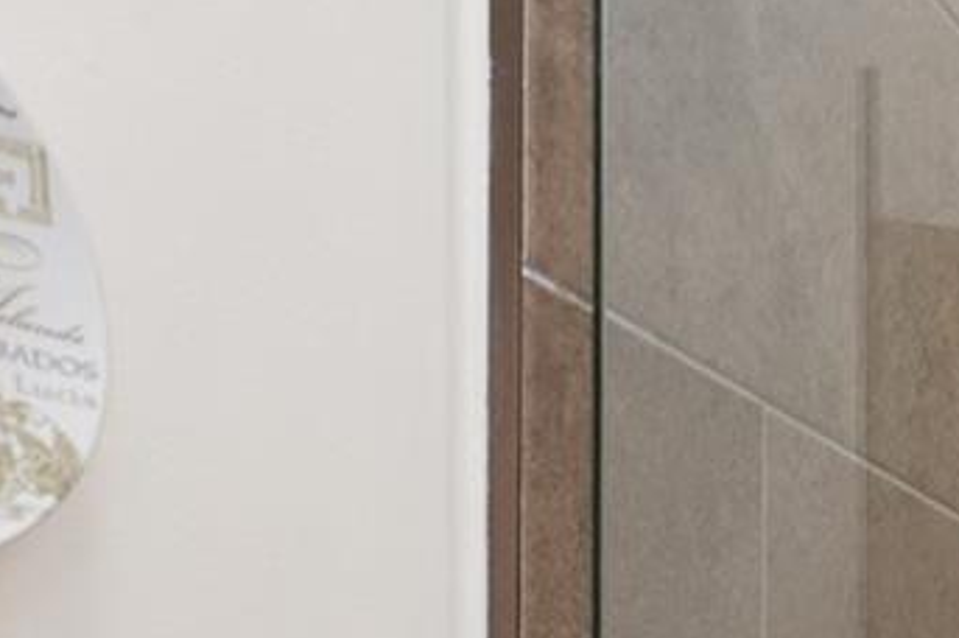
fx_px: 1863
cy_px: 1033
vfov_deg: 17.0
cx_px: 2030
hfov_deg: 17.6
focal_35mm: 70
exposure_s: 1/5
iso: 400
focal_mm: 15
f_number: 7.1
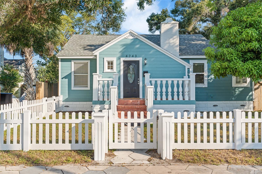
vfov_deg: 44.9
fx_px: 211
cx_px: 131
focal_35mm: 29
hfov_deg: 63.7
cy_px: 87
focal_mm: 29
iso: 250
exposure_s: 1/160
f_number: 9
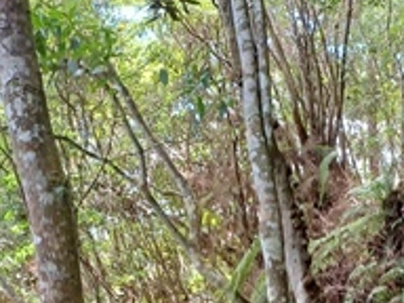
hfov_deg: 24.7
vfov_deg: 18.0
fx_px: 910
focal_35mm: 78
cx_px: 318
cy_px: 360
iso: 320
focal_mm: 4.6
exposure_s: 1/39
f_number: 1.8
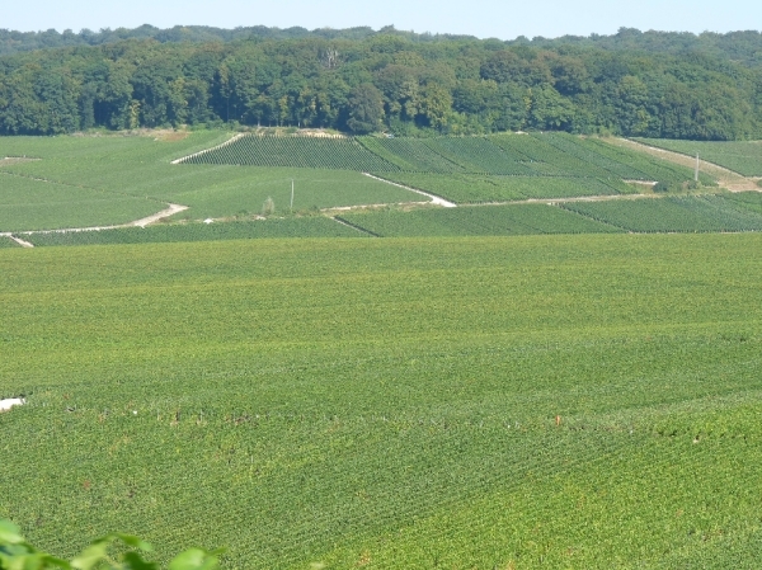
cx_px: 381
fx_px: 3783
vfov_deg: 8.6
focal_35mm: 172
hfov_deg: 11.5
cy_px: 285
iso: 125
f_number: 5.6
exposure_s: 1/400
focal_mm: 30.5
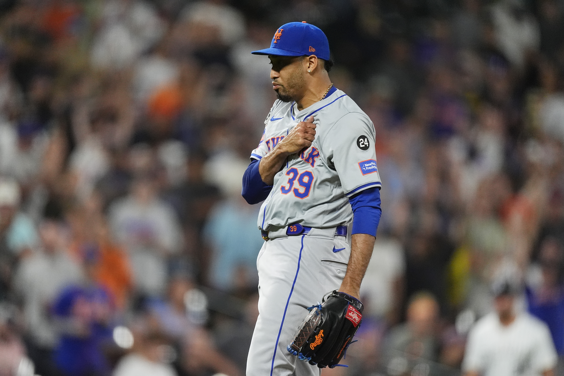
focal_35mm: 600
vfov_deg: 2.3
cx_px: 282
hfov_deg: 3.4
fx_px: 9399
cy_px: 188
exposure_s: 1/2000
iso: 5000
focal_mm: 600
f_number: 4
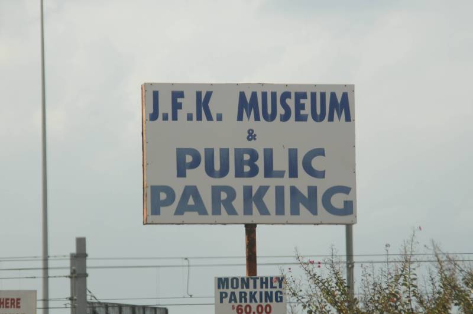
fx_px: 3346
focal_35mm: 255
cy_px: 157
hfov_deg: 8.1
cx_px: 236
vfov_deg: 5.4
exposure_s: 1/3200
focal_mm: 170
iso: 800
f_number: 6
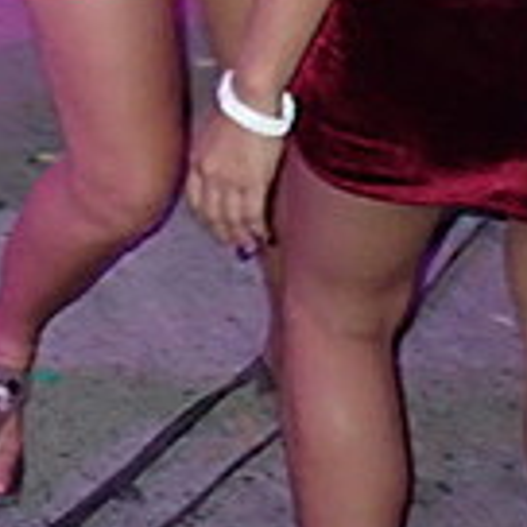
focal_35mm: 130
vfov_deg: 11.9
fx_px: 2239
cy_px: -535
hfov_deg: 12.3
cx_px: -411
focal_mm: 4.5
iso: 500
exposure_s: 1/30
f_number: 2
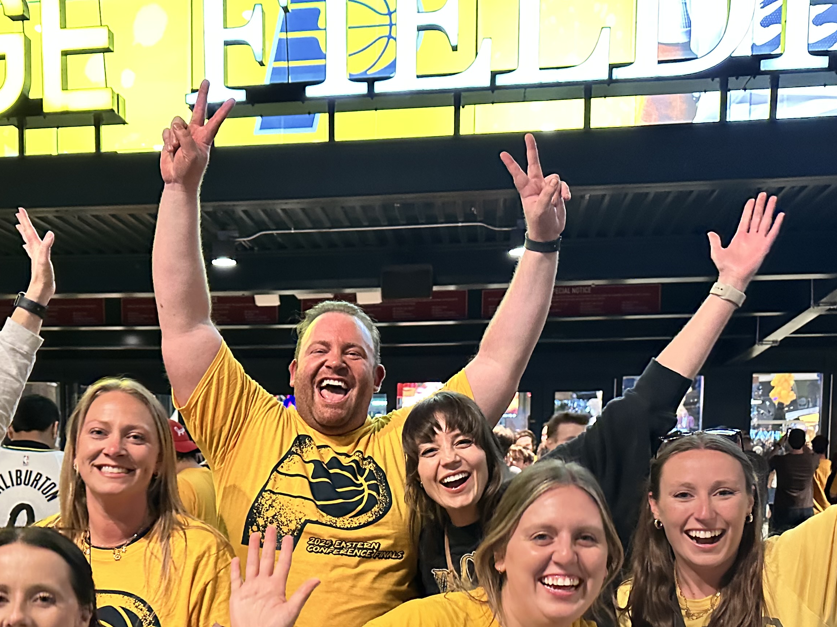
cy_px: 546
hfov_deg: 44.5
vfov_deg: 32.9
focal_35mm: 42
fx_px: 1016
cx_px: 323
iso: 800
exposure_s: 1/40
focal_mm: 6.86
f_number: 1.78
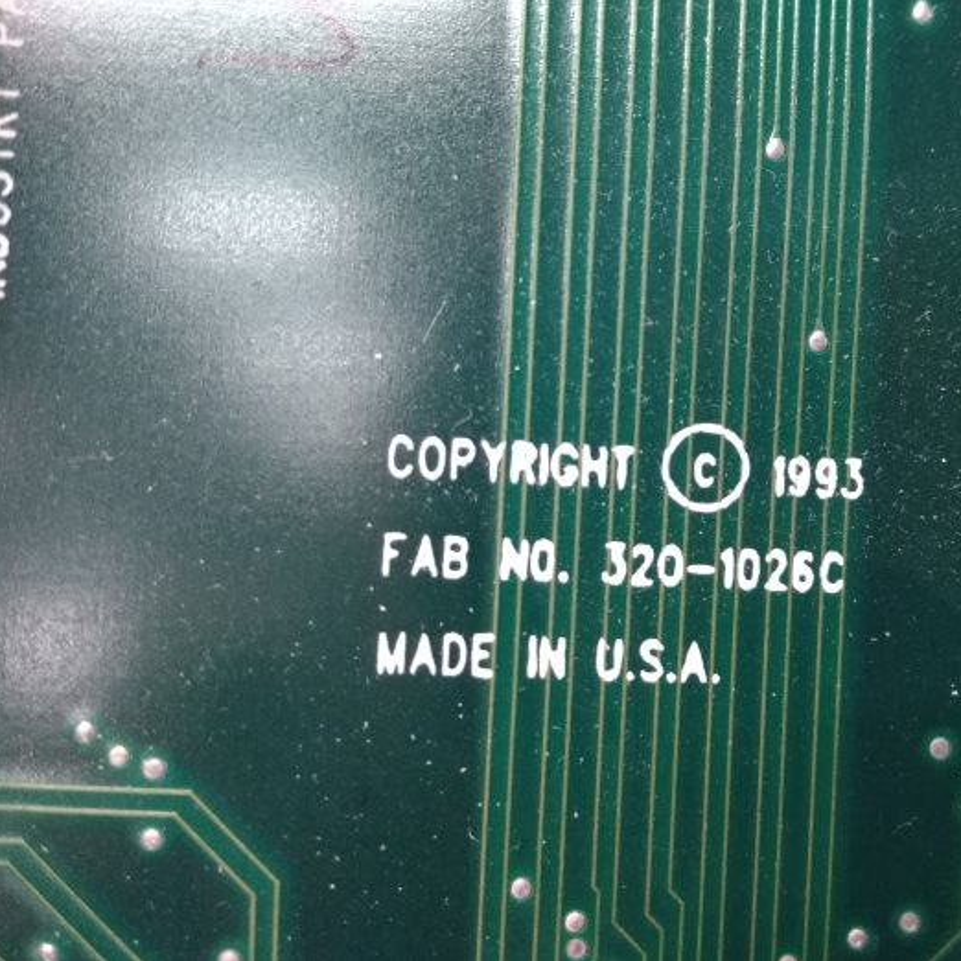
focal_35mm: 32
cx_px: 608
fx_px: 1005
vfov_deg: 51.1
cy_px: 481
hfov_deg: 50.5
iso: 807
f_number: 2
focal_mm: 3.79
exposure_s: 1/20
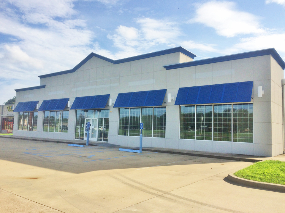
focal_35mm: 29
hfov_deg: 61.7
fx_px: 239
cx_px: 142
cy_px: 106
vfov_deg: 48.2
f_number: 2.2
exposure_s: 1/2415
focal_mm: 4.15
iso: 32
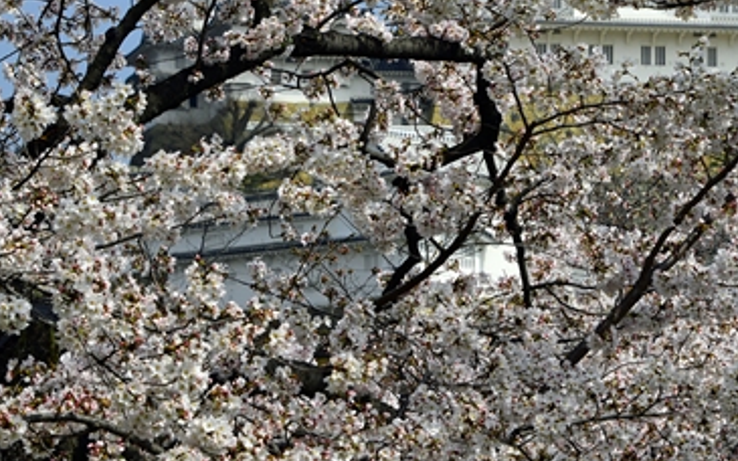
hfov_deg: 9.5
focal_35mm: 219
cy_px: -8
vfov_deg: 6.0
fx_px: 4404
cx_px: 677
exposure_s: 1/640
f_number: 13
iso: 400
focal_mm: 98
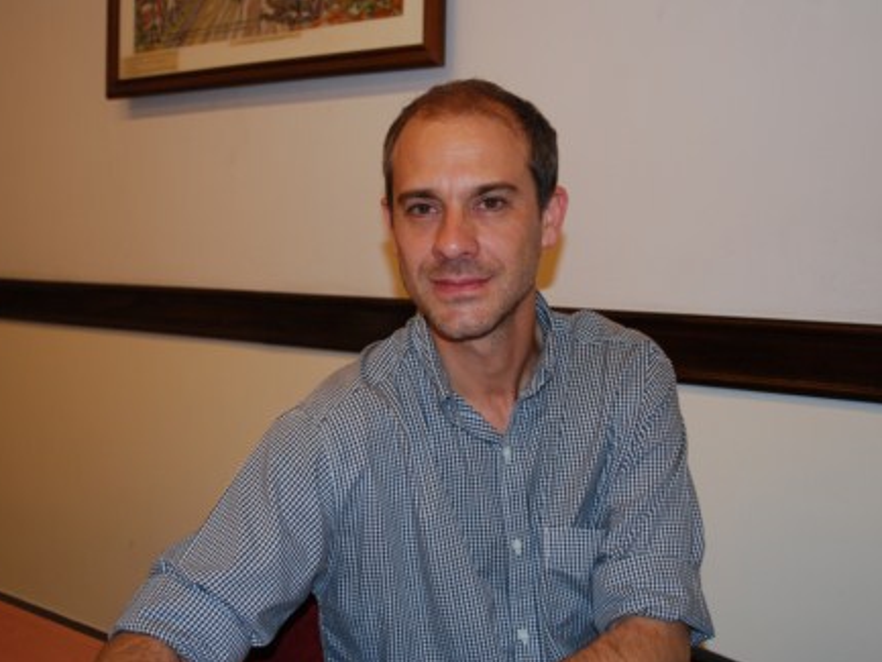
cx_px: 439
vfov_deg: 31.5
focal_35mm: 46
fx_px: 1172
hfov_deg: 41.2
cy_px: 334
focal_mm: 28
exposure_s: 1/60
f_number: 4.5
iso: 200
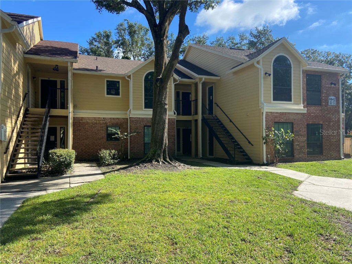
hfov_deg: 67.3
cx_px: 176
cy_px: 132
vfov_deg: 53.1
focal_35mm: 26
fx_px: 264
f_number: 1.8
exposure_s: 1/1272
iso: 32
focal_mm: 4.25
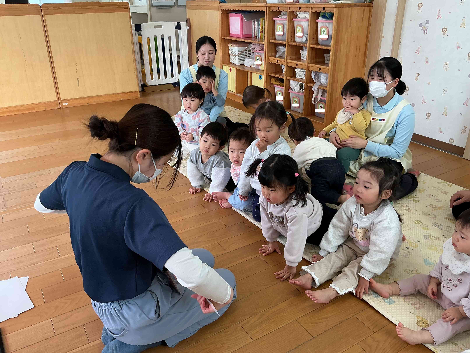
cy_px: 176
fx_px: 394
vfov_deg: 48.2
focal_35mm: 29
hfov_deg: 61.7
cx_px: 235
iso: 50
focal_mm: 3
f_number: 1.8
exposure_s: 1/120
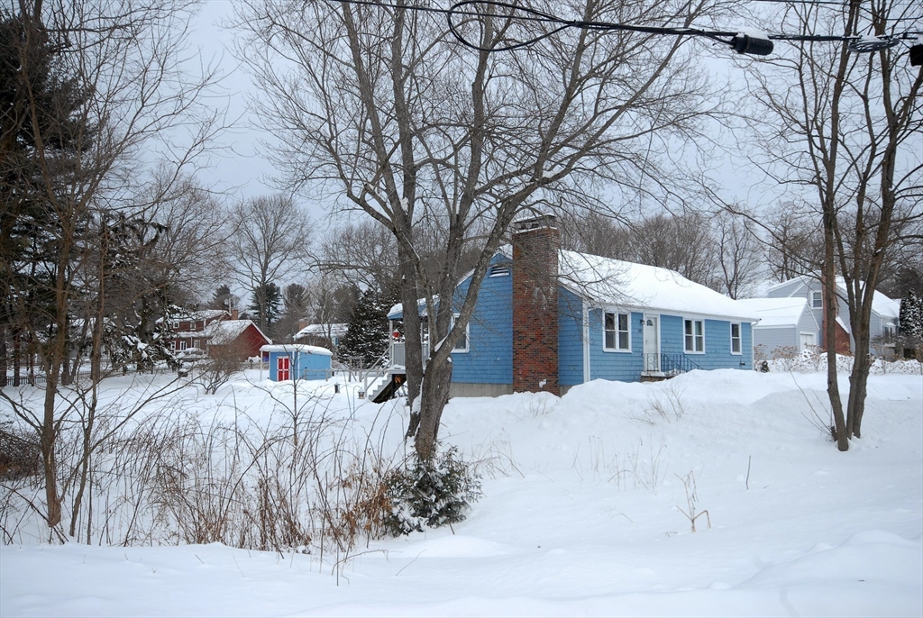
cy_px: 309
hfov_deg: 61.9
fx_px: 770
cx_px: 462
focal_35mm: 30
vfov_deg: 43.7
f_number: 11
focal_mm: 20
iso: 200
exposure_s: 1/125
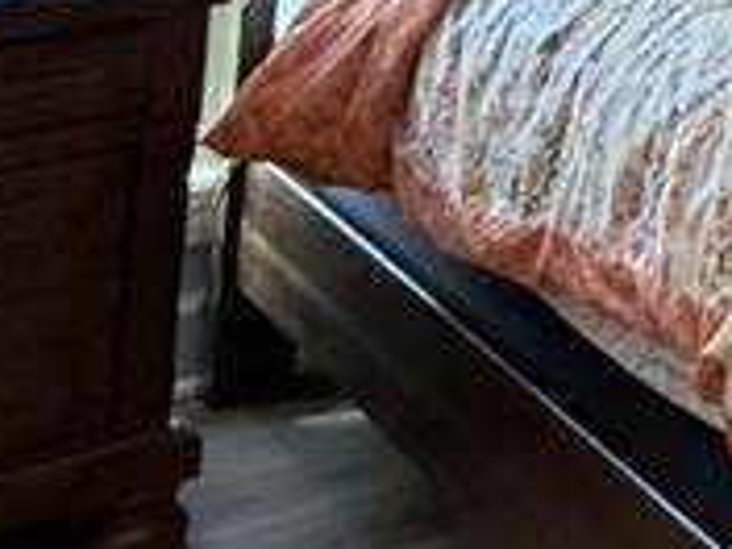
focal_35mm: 102
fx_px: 2157
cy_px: -678
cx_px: 2134
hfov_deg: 11.7
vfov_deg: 12.2
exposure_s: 1/120
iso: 200
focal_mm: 2.22
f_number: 2.2
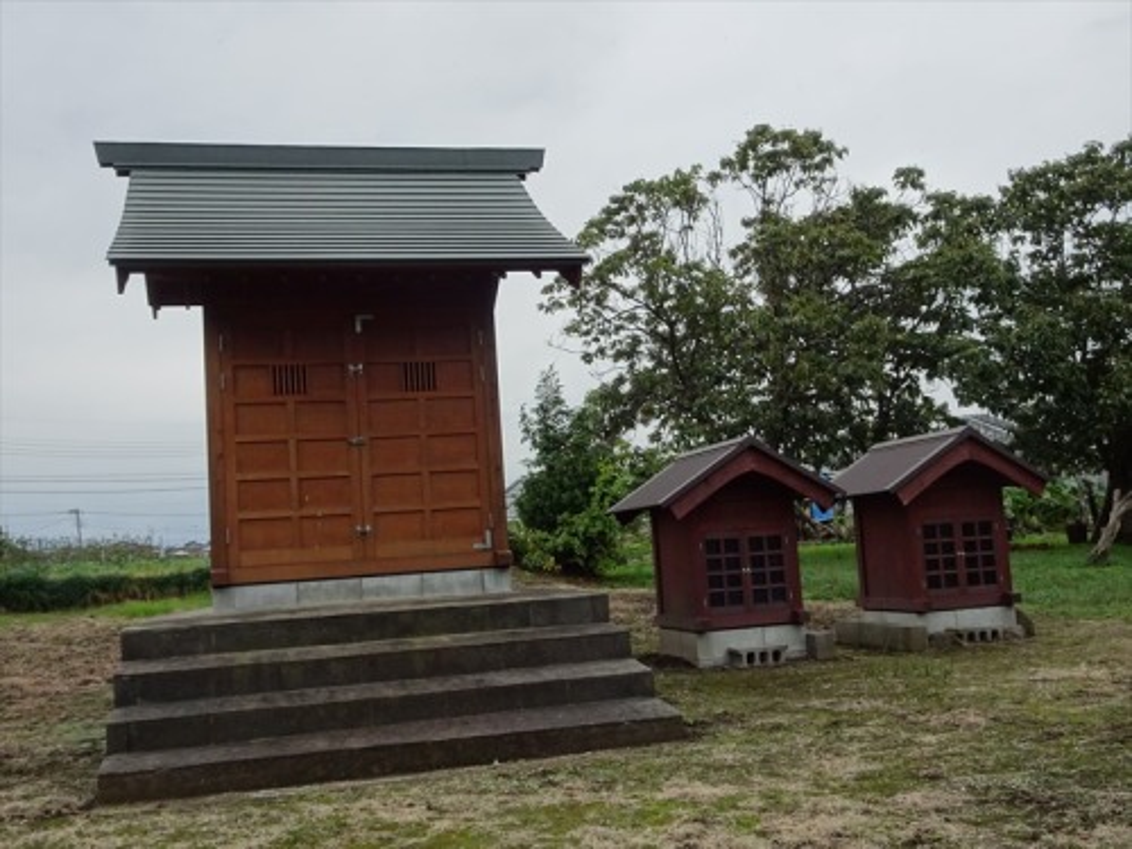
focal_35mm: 36
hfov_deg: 51.4
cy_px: 424
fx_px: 1177
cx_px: 566
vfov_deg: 39.7
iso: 80
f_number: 4
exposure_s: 1/125
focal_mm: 6.17
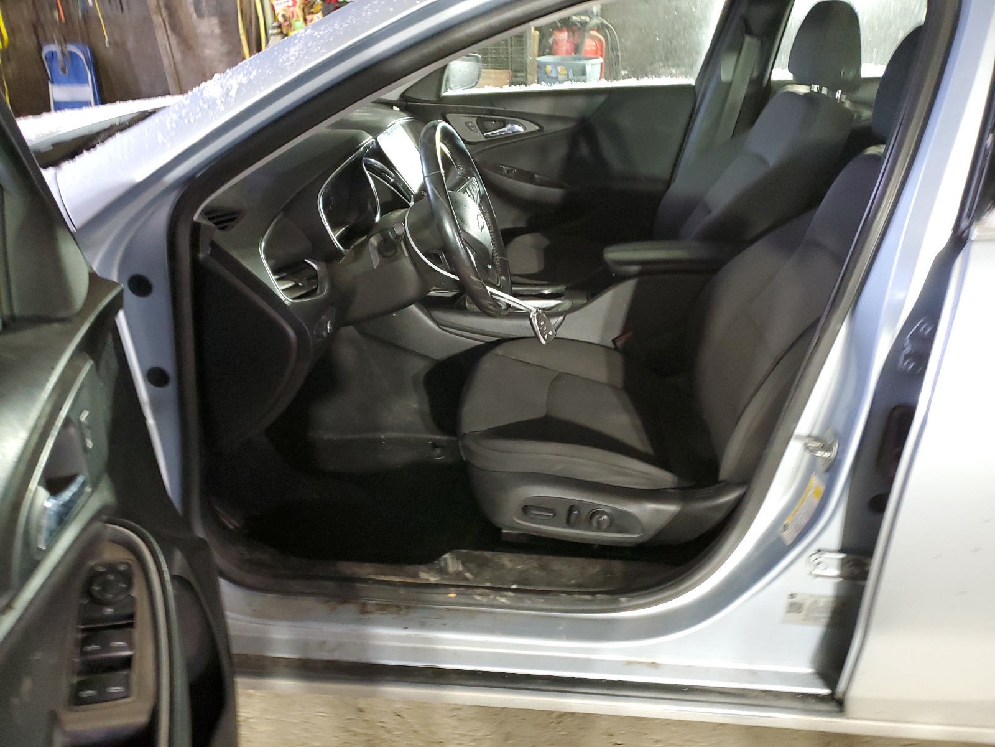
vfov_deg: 53.1
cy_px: 374
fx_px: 747
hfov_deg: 67.3
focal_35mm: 26
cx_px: 498
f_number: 1.5
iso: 358
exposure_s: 1/30
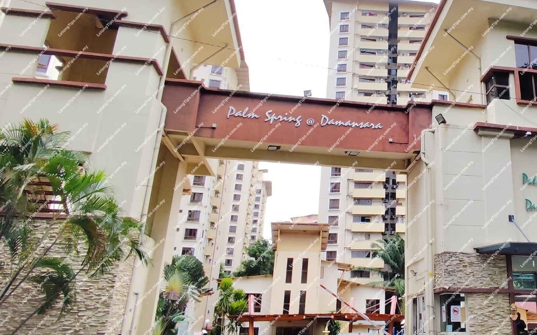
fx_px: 439
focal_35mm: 30
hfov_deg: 60.8
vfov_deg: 41.5
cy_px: 127
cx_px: 374
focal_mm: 1.65
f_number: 2.2
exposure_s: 1/669
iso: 50
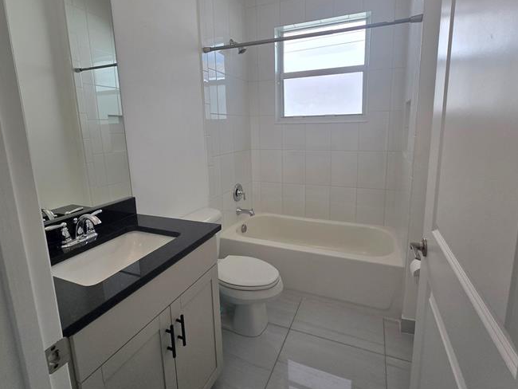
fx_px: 240
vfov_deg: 77.8
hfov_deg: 94.4
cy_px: 172
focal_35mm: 16
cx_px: 268
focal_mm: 2.2
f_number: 2.2
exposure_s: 1/667
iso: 50
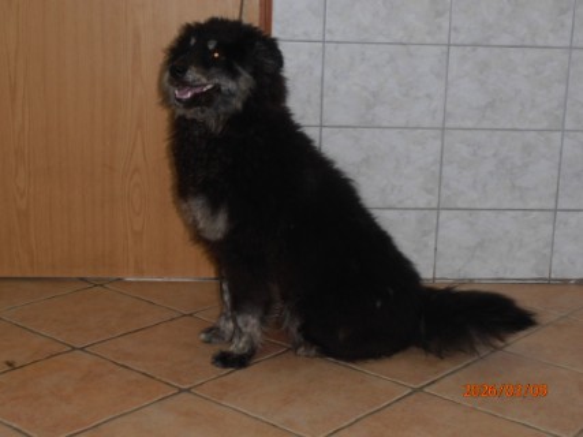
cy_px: 218
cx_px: 292
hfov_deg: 28.2
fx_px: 1162
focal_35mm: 69
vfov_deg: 21.3
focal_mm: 12.29
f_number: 4.8
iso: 160
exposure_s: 1/50
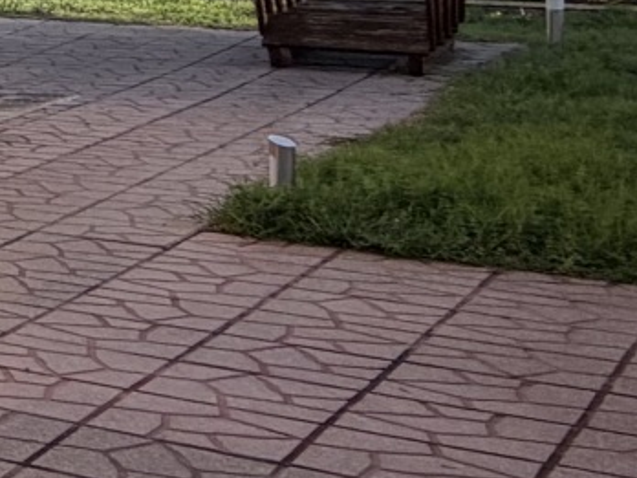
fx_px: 1895
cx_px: -1215
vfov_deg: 14.0
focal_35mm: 103
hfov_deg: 11.7
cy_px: -59
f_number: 2.2
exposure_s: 1/770
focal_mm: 2.22
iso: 25
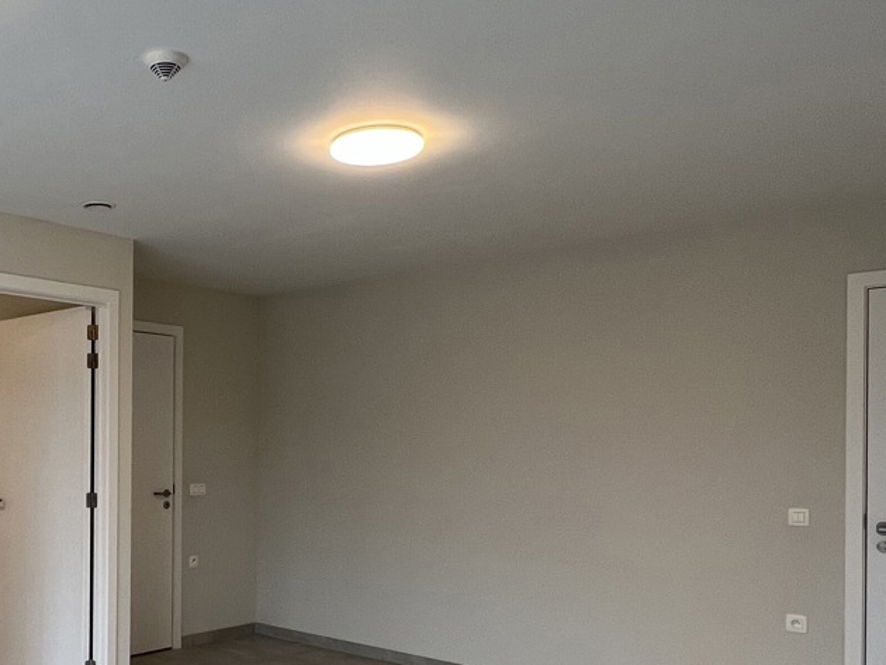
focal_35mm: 33
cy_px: 446
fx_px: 845
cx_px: 173
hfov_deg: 51.7
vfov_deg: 42.4
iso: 125
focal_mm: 1.57
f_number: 1.8
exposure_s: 1/100
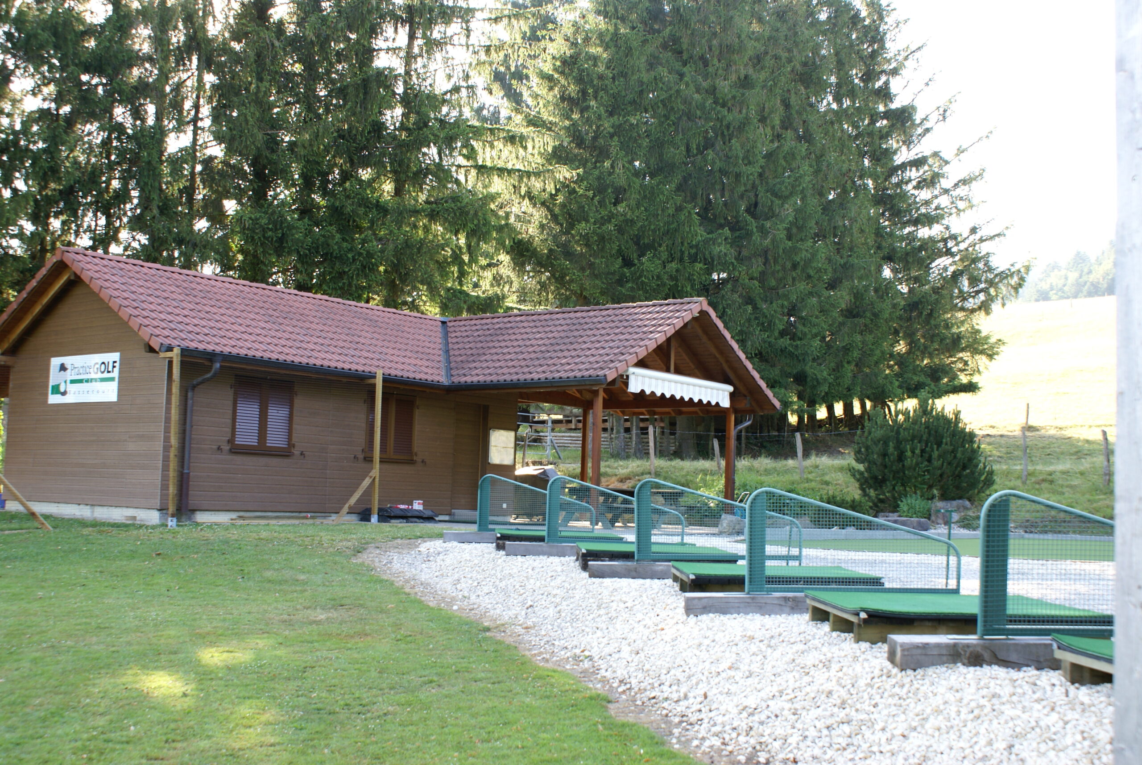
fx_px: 1239
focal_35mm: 39
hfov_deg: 49.5
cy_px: 382
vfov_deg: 34.3
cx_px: 571
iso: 100
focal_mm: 26
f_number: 5.6
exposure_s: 1/50
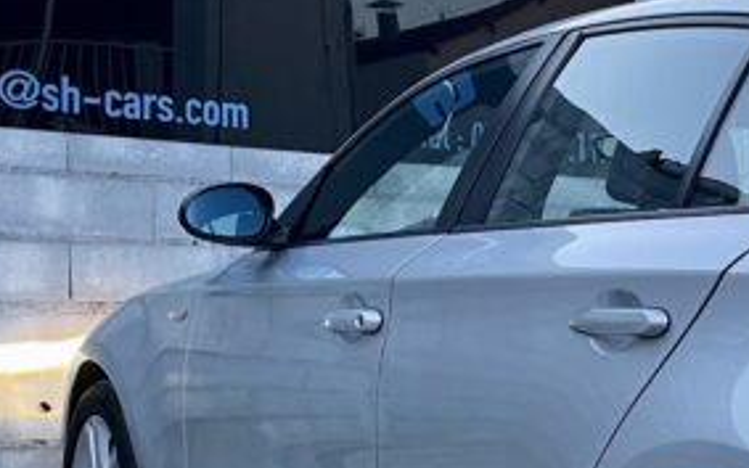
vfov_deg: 16.6
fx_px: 1593
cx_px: 950
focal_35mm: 78
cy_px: 352
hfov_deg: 23.6
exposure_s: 1/60
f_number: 1.6
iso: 125
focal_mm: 4.2
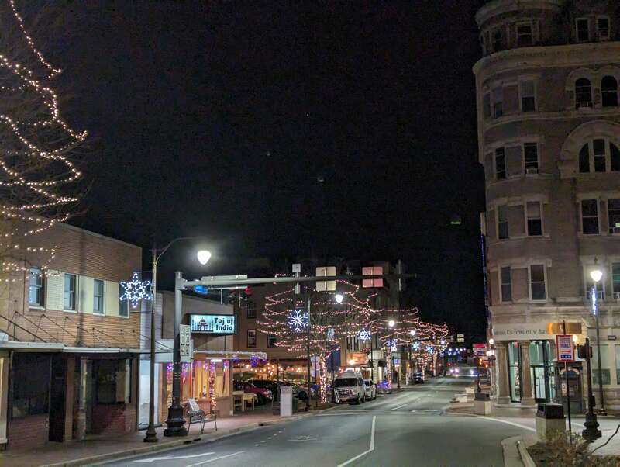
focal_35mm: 48
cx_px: 310
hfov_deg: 39.6
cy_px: 234
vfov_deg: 30.3
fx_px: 861
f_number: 1.85
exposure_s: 1/120
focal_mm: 6.81
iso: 881
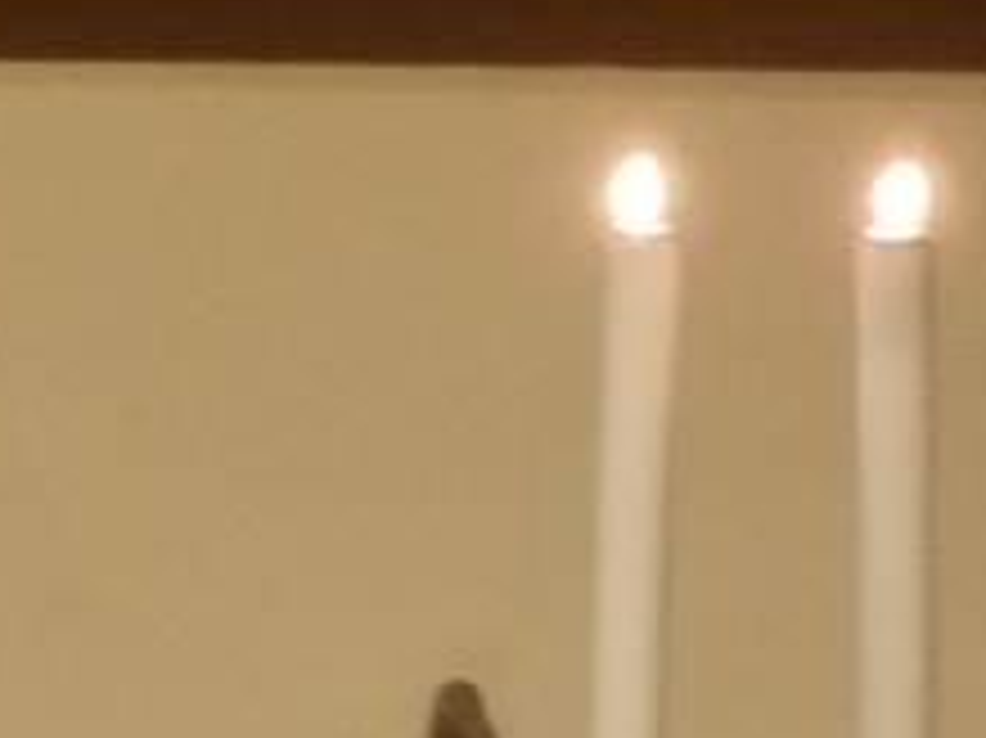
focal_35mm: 1128
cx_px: -592
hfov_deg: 1.8
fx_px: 32112
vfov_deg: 1.3
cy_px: 1548
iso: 400
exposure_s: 1/4
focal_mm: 32.1
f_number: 5.8
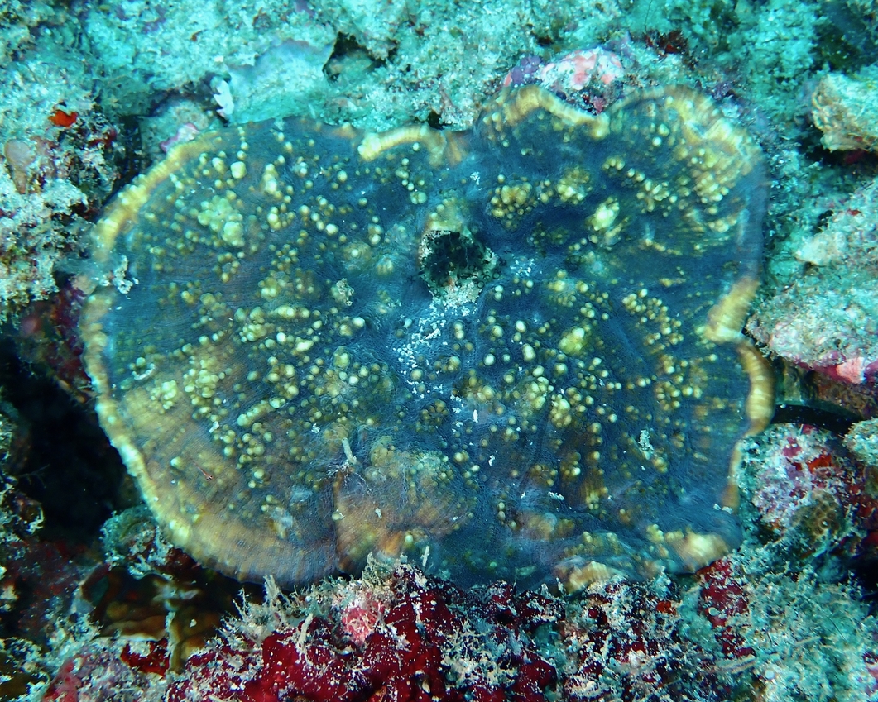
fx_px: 1117
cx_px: 414
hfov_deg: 42.9
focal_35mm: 43
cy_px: 349
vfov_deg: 34.9
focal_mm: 7.31
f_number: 4
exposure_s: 1/100
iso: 200
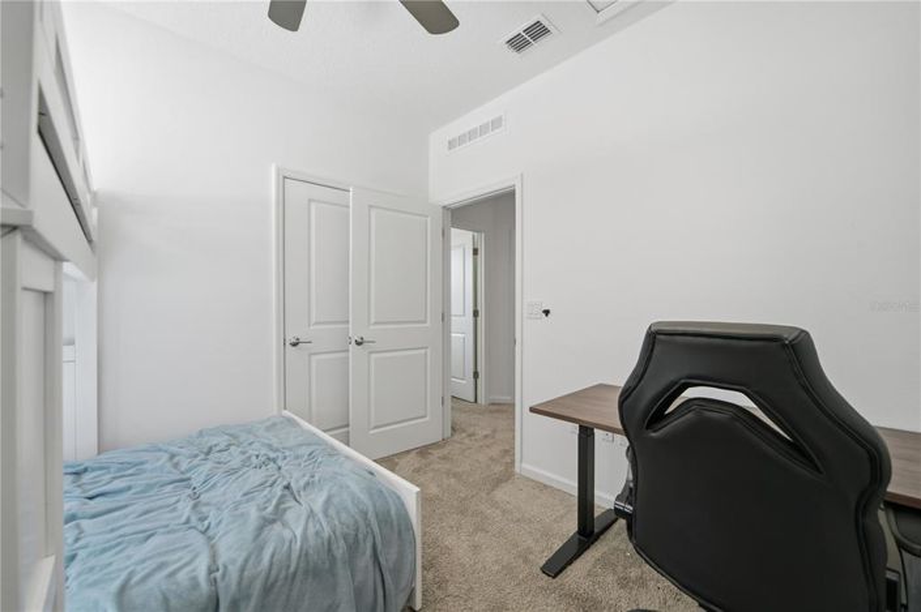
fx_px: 358
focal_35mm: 14
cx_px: 460
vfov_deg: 81.1
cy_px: 306
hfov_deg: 104.3
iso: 125
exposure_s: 1/125
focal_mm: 14
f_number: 8
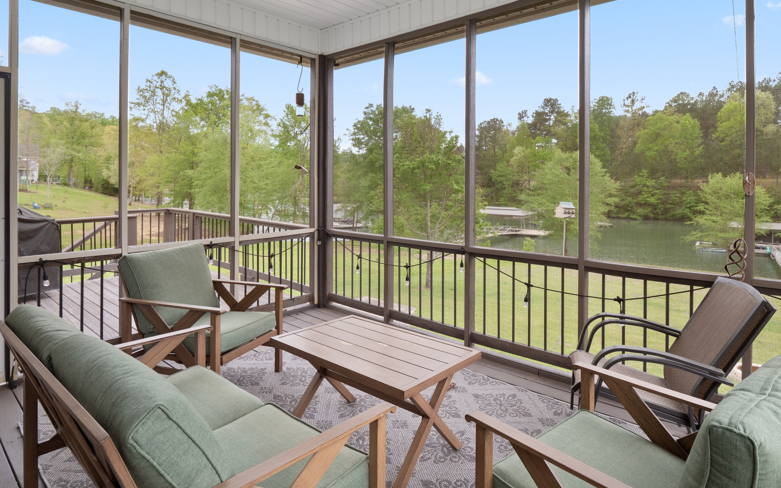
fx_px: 426
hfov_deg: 85.0
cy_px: 163
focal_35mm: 20
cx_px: 412
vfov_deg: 58.3
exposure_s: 1/40
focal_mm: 8
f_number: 5.6
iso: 200
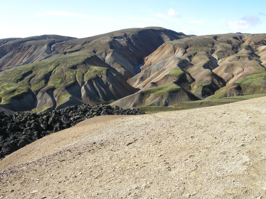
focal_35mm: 35
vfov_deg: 40.7
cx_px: 133
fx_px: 269
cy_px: 100
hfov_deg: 52.6
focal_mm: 7.5
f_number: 5.4
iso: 100
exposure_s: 1/248
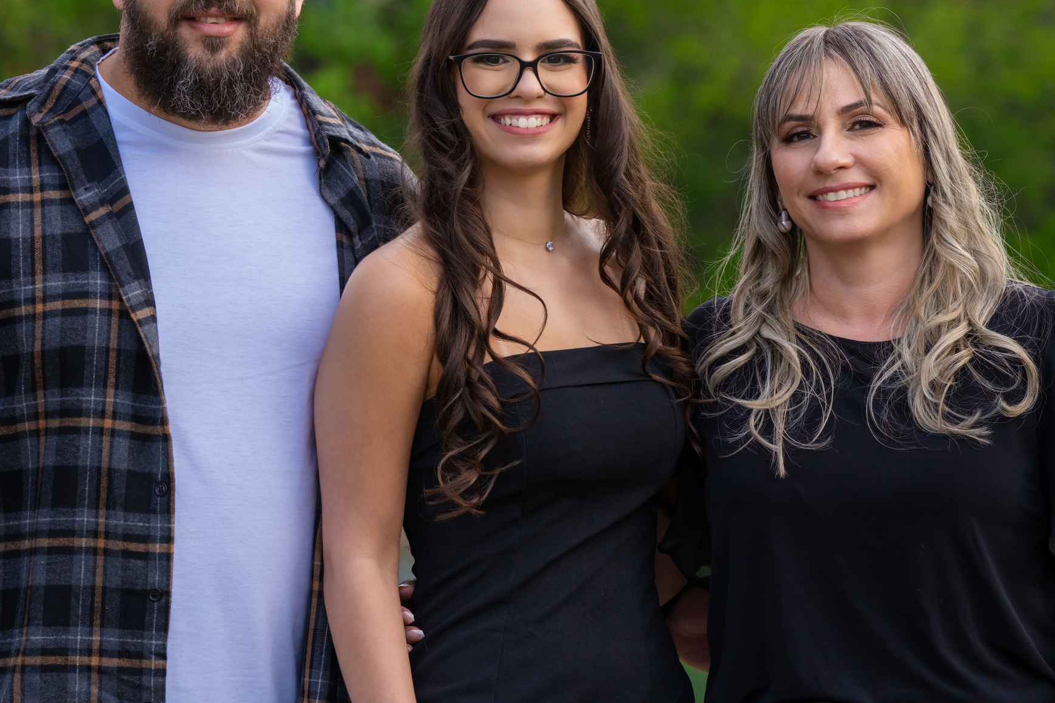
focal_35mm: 223
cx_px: 456
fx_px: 6536
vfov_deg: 6.2
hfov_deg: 9.2
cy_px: 259
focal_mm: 152
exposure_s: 1/320
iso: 500
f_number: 6.3
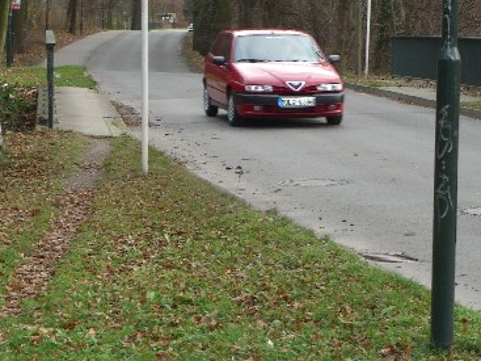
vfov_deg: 11.7
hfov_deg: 15.5
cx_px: 318
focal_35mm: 127
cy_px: 158
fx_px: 1764
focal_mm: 16.6
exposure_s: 1/125
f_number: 4.4
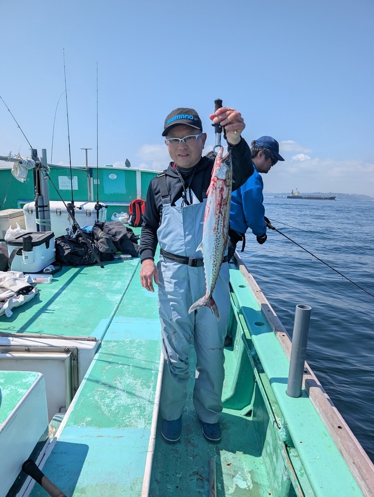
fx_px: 345
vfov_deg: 71.5
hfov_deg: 56.9
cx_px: 187
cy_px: 248
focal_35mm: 24
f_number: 1.68
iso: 17
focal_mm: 6.9
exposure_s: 1/1095
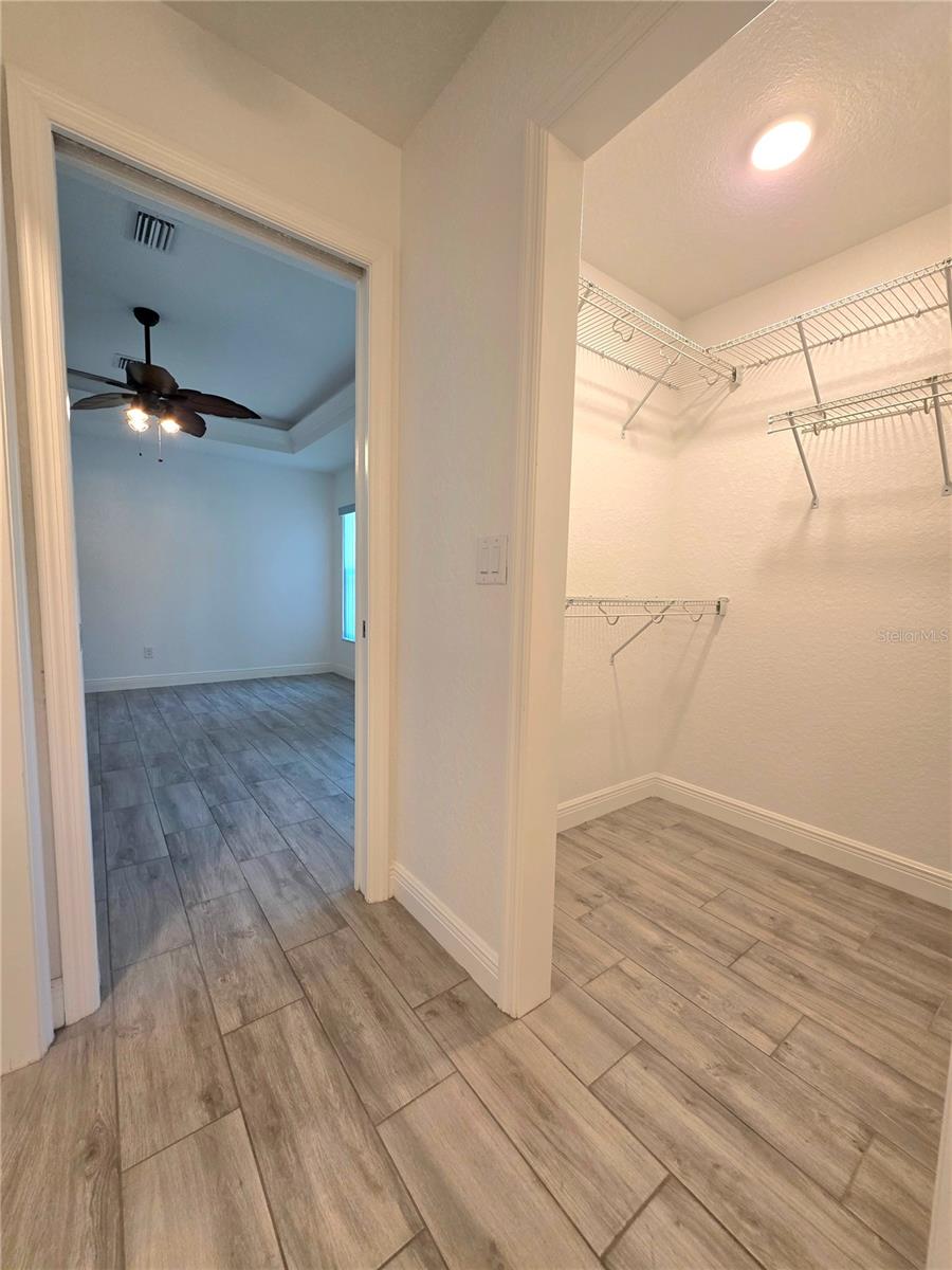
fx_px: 477
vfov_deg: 106.2
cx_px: 476
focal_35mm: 13
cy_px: 635
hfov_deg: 89.9
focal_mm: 2.2
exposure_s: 1/120
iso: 250
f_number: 1.9
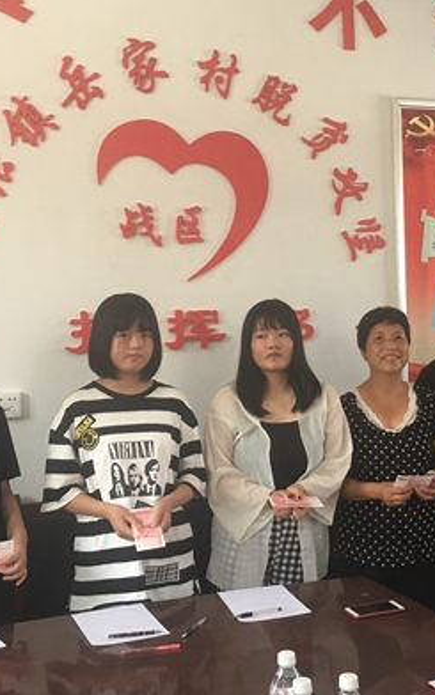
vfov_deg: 42.6
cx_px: 282
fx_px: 892
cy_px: 328
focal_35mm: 47
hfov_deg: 27.3
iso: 50
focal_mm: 4.15
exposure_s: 1/33
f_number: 2.2
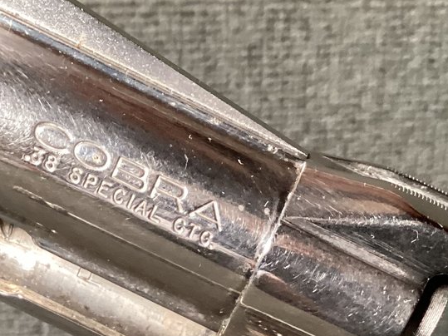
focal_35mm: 87
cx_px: 123
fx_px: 1126
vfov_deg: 15.9
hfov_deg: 22.3
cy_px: 469
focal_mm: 3.3
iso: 320
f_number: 2.4
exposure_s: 1/40
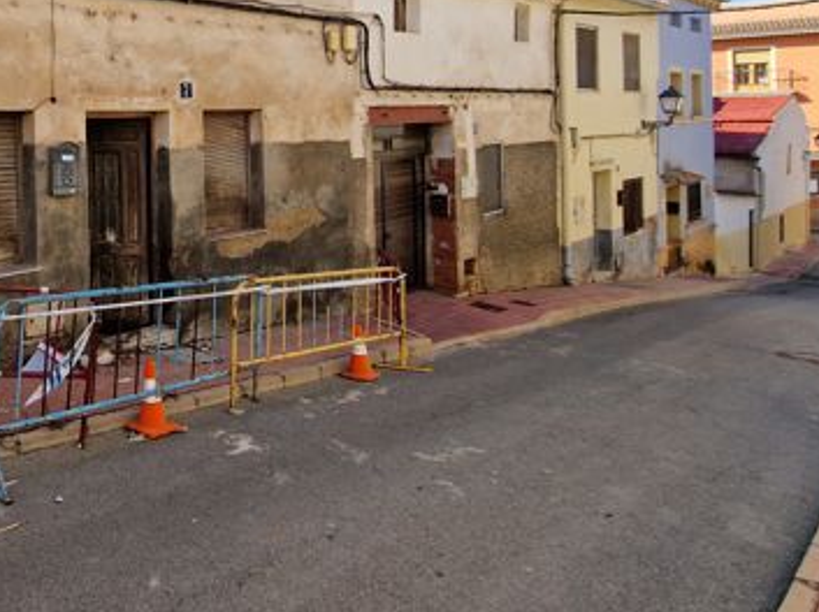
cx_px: 101
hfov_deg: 58.8
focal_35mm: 26
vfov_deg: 49.6
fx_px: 615
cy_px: 116
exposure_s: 1/1116
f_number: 2.2
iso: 50
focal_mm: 2.2
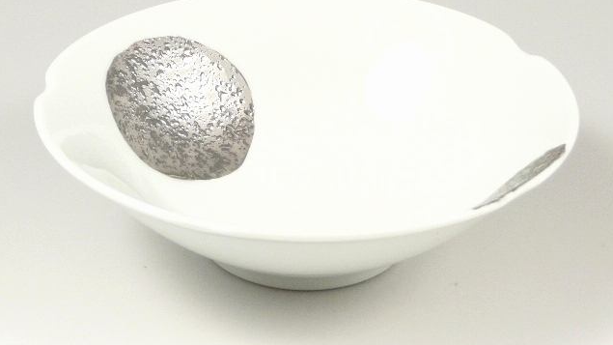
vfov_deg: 7.2
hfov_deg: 12.7
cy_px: 121
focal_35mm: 169
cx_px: 307
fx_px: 2747
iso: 160
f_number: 4.7
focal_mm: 16.9
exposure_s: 1/25
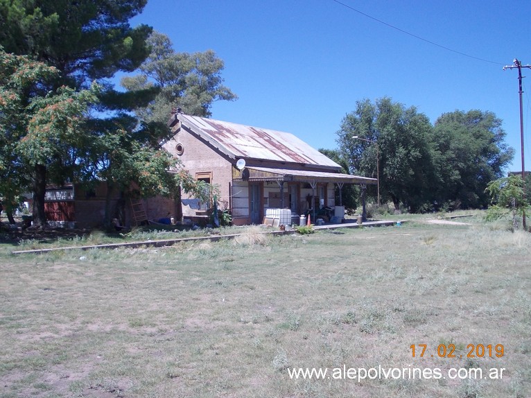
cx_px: 266
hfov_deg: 49.0
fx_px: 583
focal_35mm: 38
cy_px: 199
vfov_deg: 37.7
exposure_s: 1/200
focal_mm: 5.3
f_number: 6.2
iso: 80
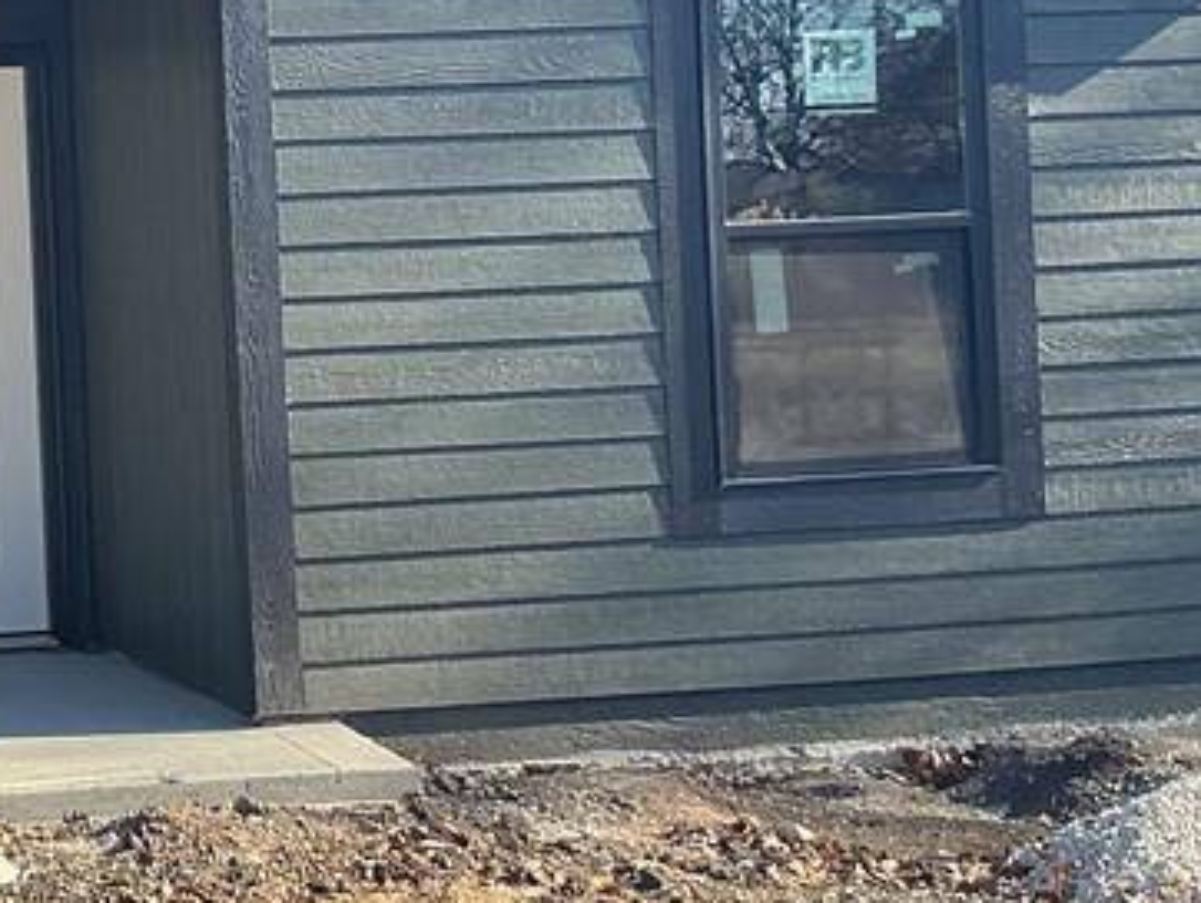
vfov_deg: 17.9
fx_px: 2847
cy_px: 279
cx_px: -202
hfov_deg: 22.2
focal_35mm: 82
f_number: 1.8
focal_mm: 3
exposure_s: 1/415
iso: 25
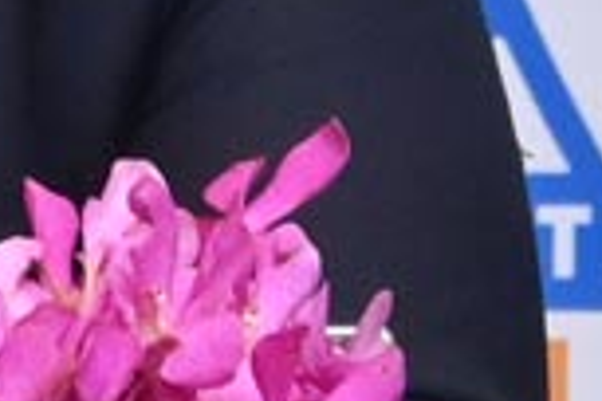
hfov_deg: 4.7
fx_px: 7357
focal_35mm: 440
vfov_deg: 3.1
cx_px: -303
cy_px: -195
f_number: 6.3
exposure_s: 1/100
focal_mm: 50
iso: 1250
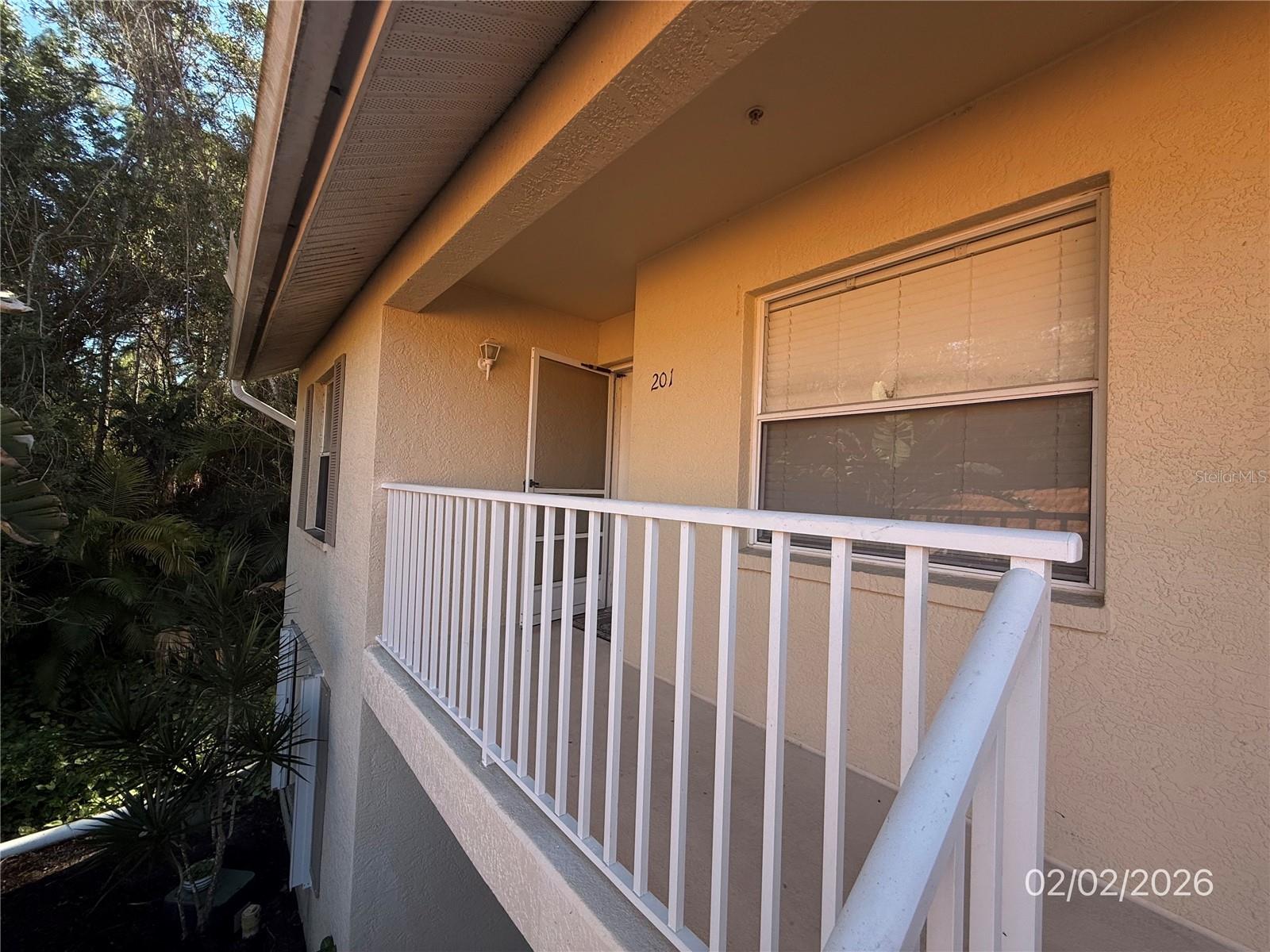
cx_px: 635
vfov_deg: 85.7
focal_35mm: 14
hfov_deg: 102.1
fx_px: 514
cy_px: 476
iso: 50
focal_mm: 2.22
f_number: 2.2
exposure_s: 1/455
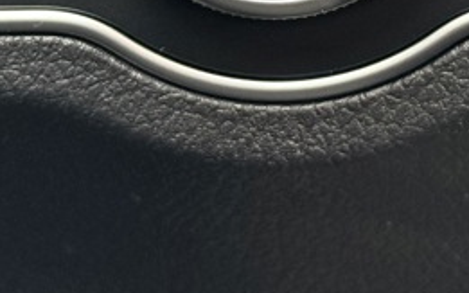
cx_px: 316
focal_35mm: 156
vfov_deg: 8.2
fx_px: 1994
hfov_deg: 13.4
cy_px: -205
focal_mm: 6.76
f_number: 1.78
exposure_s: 1/56
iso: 250
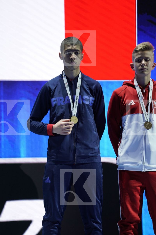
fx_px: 1300
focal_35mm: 200
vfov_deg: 10.3
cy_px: 118
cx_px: 78
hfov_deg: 6.9
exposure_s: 1/250
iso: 500
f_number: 2.8
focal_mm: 200
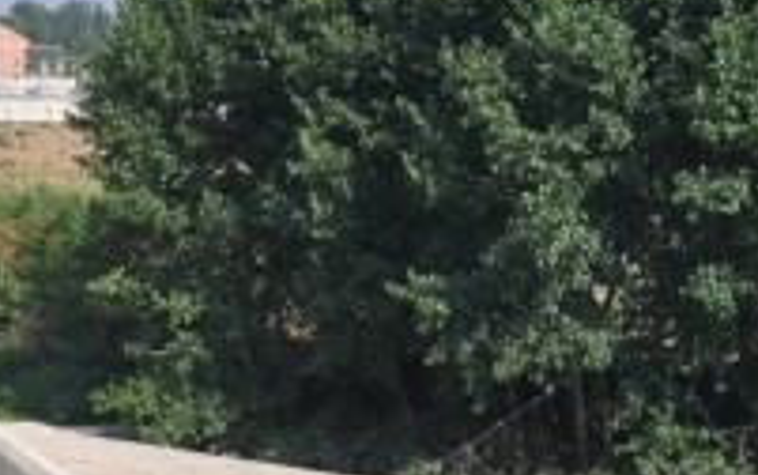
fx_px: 4728
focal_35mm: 229
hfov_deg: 9.0
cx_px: -260
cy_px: 360
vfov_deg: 5.7
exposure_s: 1/160
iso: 200
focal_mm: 45
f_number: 13
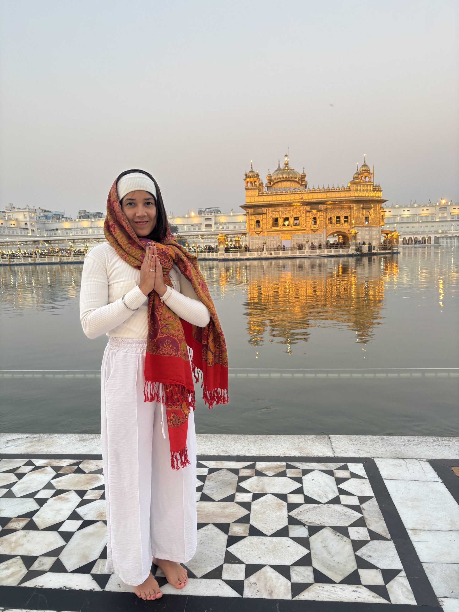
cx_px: 230
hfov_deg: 53.1
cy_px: 306
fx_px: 460
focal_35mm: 26
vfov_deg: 67.3
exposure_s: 1/100
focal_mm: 5.96
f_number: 1.6
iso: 100
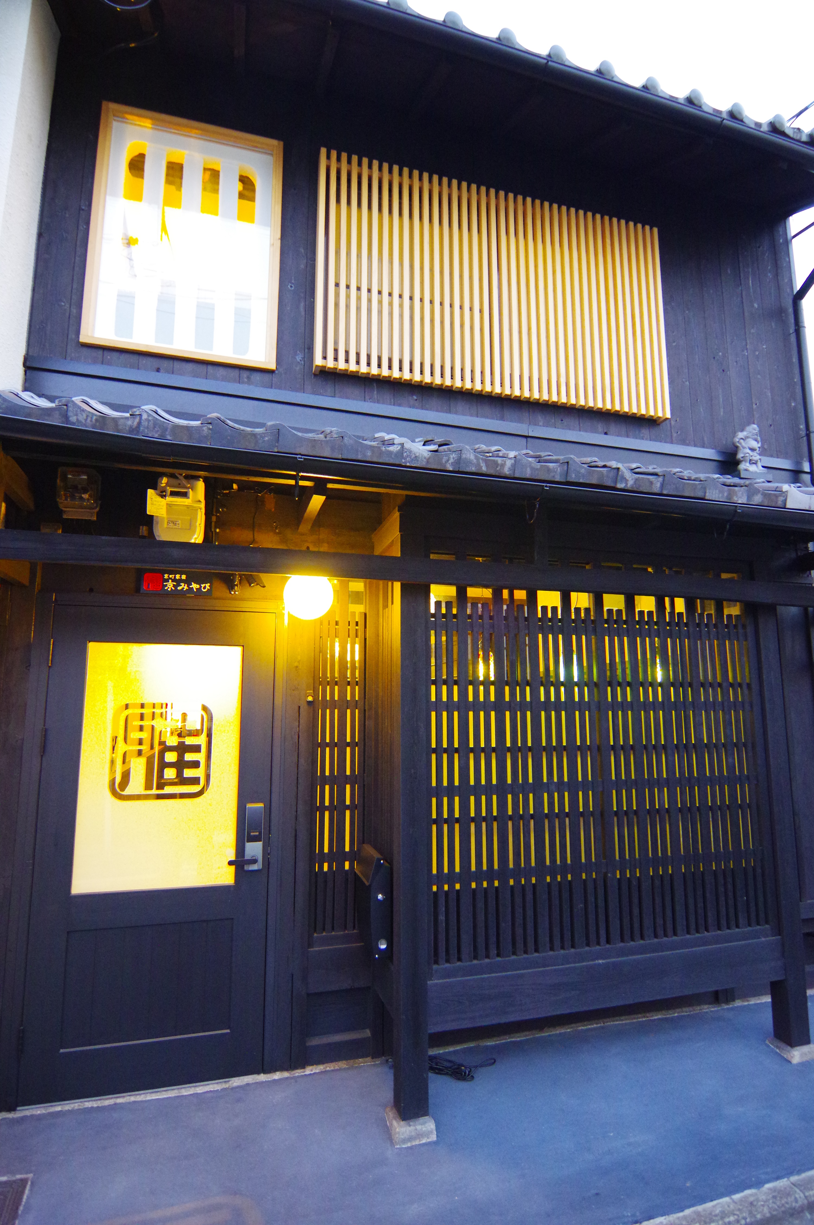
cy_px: 612
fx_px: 612
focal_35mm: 18
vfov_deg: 90.1
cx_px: 407
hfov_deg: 67.3
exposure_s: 1/30
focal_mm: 12
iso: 3200
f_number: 4
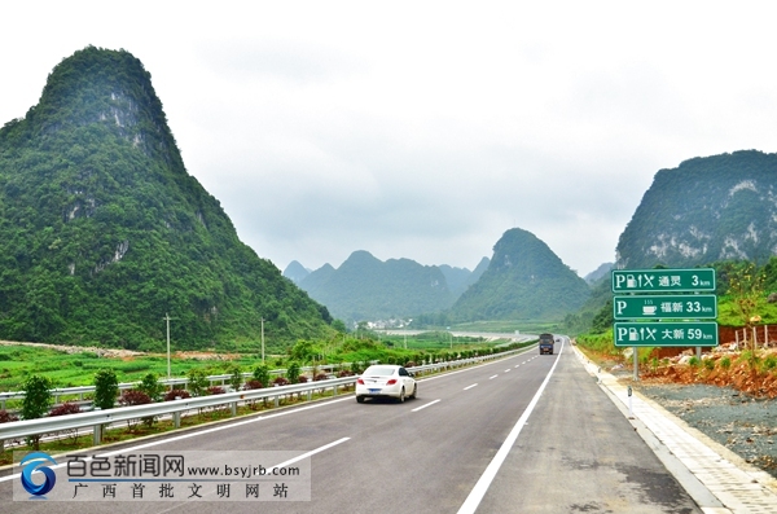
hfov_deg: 49.7
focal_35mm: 39
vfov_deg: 34.0
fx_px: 840
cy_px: 257
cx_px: 388
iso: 250
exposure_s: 1/1000
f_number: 6.3
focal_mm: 26
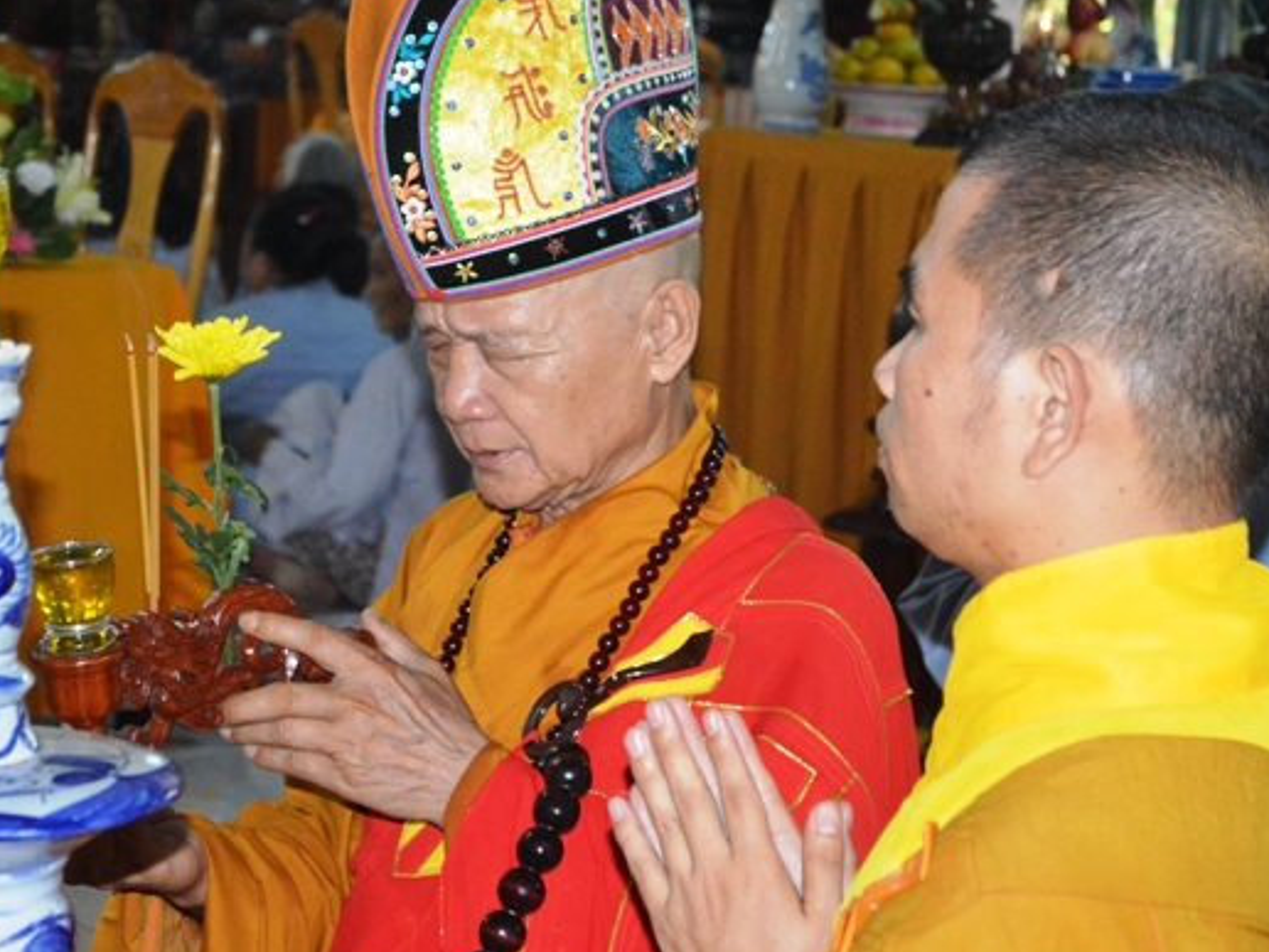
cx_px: 568
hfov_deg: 21.1
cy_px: 440
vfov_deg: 15.9
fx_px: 3409
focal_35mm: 93
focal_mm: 52
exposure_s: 1/60
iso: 3200
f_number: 5.6
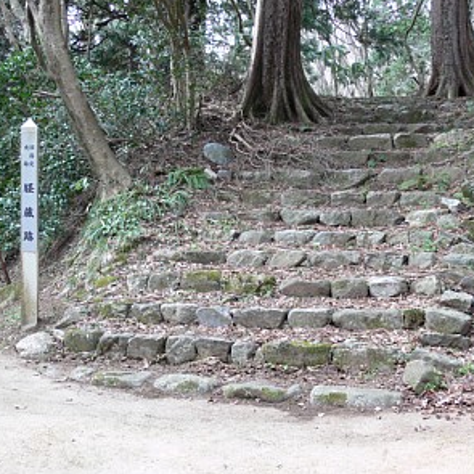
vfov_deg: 40.0
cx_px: 223
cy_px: 235
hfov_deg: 40.0
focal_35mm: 42
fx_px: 651
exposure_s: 1/40
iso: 80
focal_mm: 7.4
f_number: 2.8
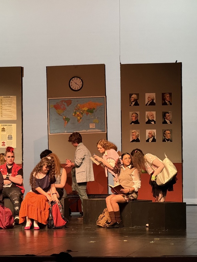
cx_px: 44
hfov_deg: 9.2
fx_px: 1222
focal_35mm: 161
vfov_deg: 12.3
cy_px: 132
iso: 500
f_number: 2.8
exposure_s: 1/60
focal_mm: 15.66
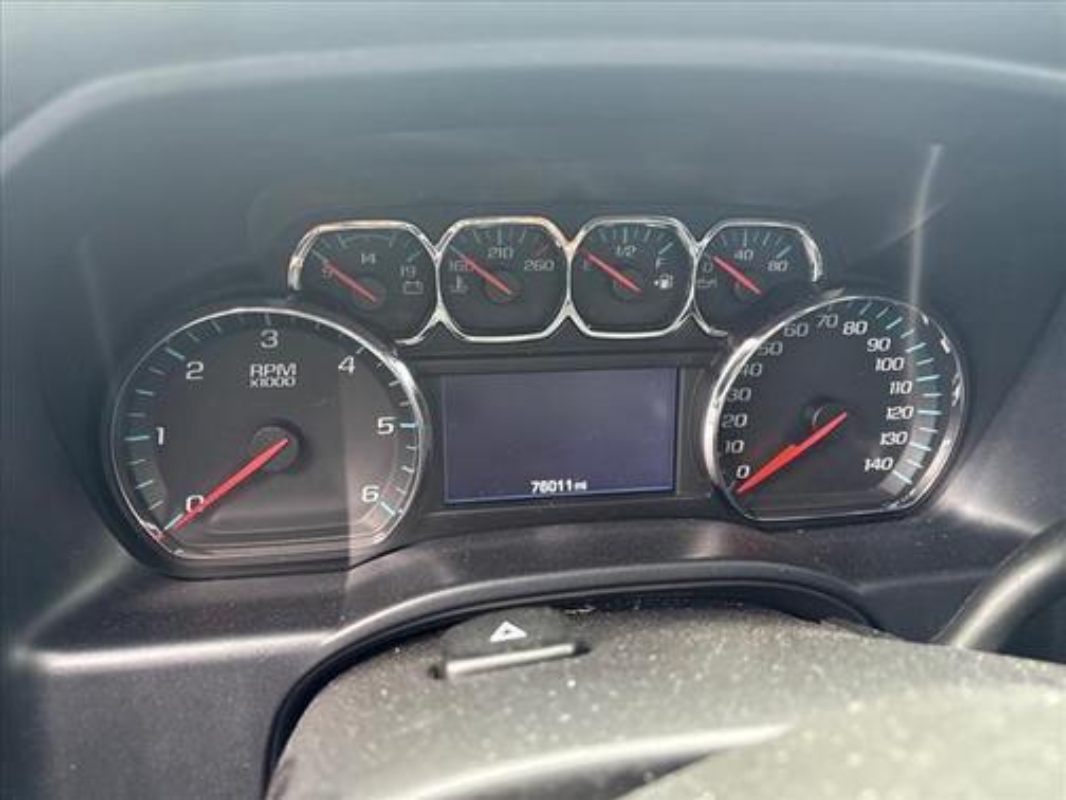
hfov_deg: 67.3
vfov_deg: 53.1
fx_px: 801
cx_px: 533
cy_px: 400
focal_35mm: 26
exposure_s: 1/60
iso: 400
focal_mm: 5.96
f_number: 1.6
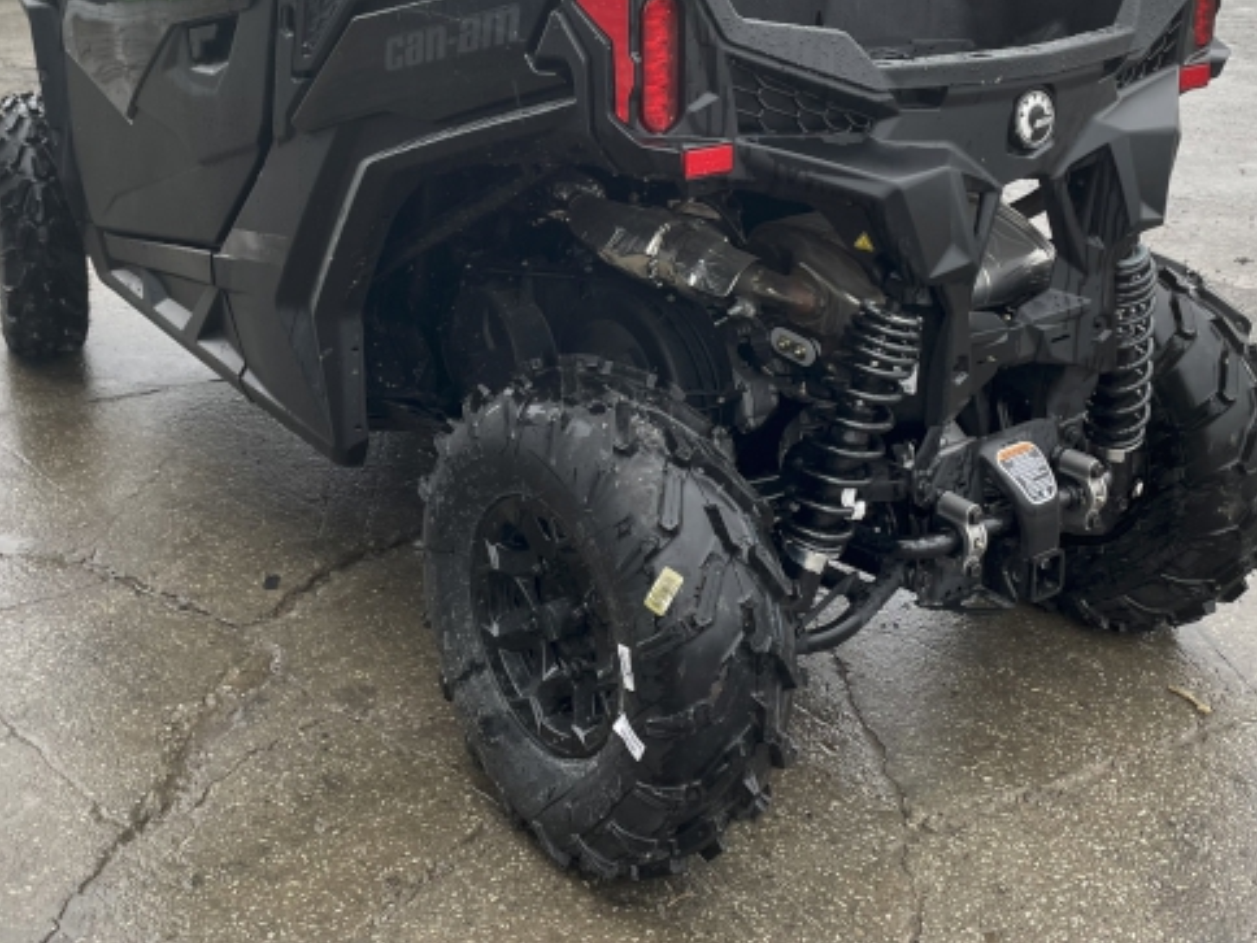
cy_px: 190
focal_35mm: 43
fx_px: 1561
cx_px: 561
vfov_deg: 32.7
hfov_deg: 43.8
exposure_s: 1/139
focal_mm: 4.2
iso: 32
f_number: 1.6
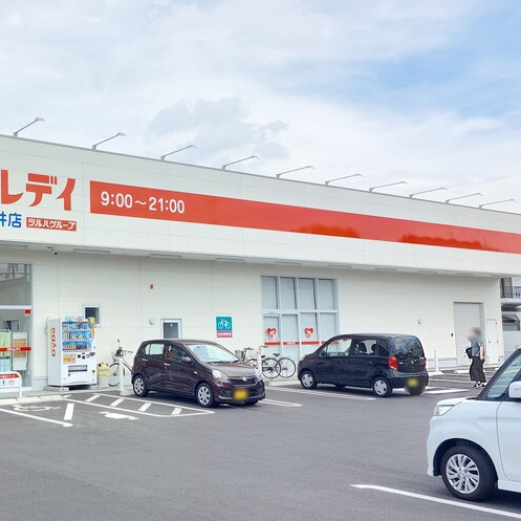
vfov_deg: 40.9
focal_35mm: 41
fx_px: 698
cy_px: 276
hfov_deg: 39.1
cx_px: 93
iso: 25
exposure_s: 1/247
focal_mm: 5.23
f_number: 1.8
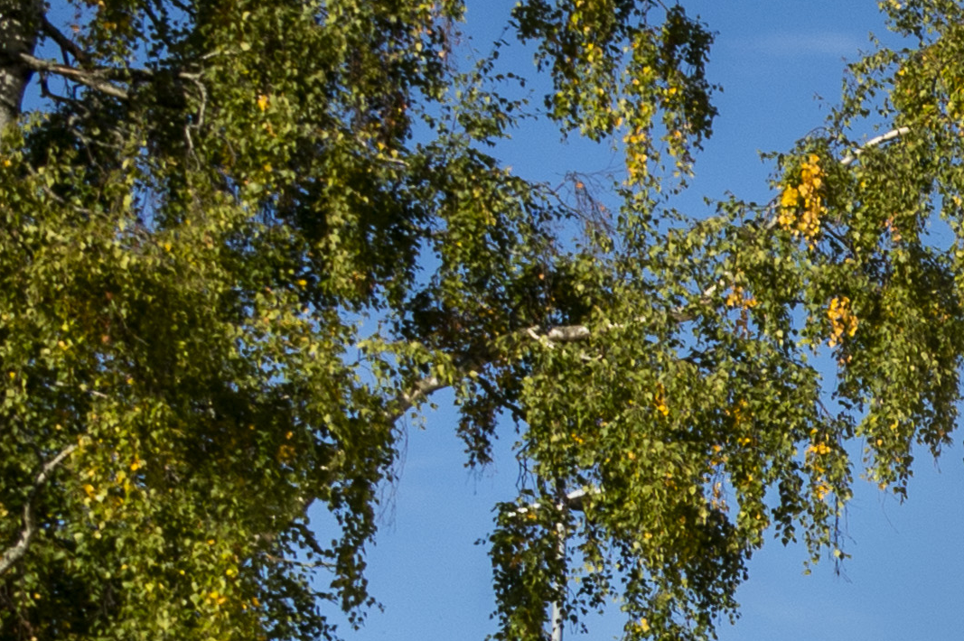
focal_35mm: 136
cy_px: 980
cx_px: 2719
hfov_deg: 11.0
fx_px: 3639
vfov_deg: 9.8
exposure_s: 1/1600
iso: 320
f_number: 5.6
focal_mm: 24
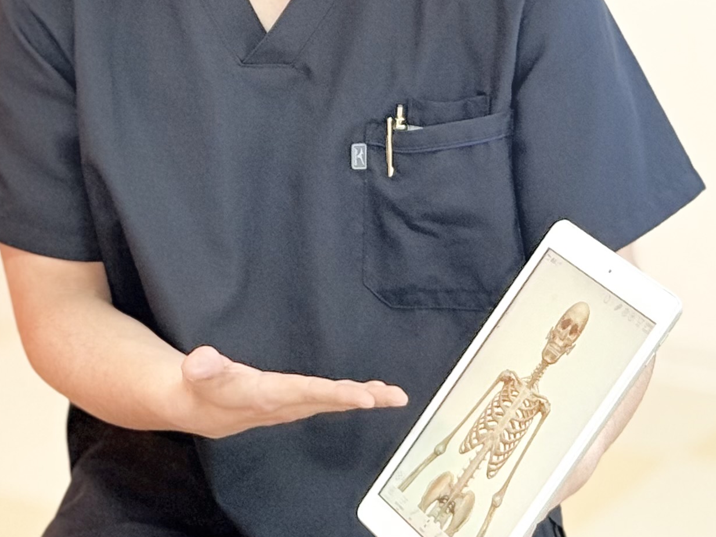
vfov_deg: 9.5
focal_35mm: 157
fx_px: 3248
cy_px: 224
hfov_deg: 12.5
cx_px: 168
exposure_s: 1/120
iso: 100
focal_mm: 6.76
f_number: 1.78
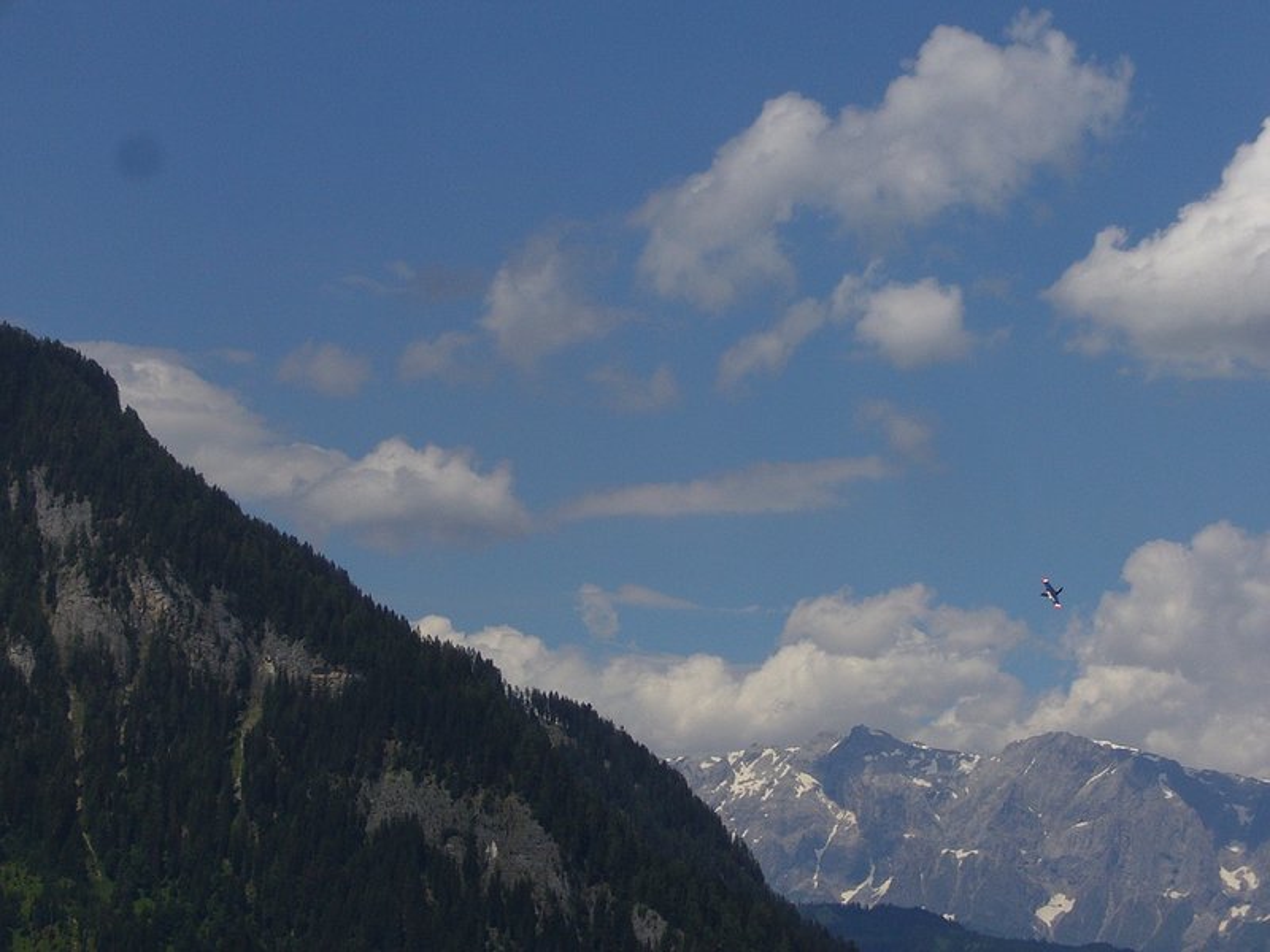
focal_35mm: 105
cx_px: 635
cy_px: 476
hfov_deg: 18.7
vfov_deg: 14.1
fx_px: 3852
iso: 80
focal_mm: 17.4
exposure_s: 1/400
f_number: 10
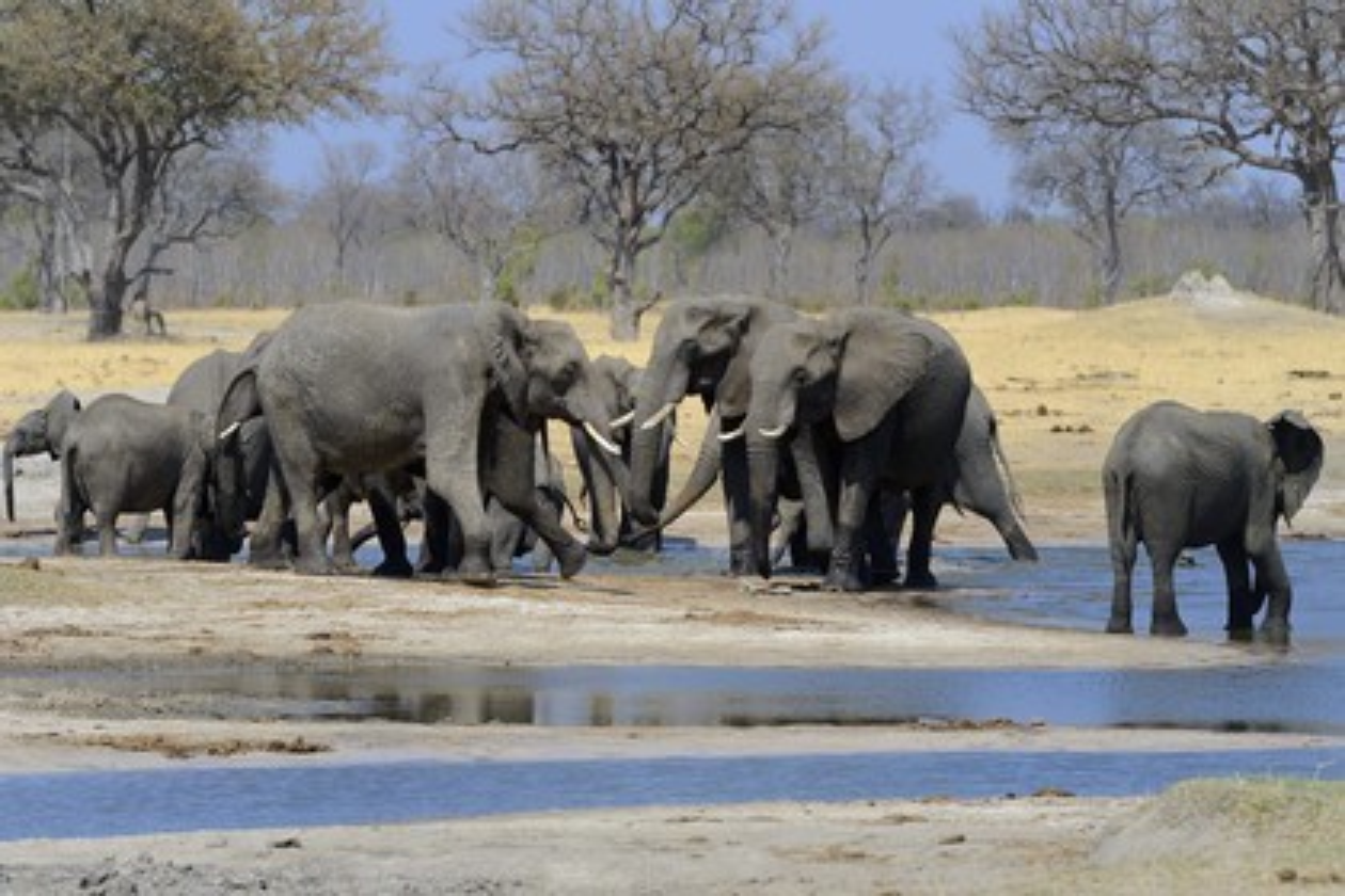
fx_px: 9713
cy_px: 448
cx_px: 672
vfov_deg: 5.3
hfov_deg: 7.9
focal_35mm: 260
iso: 400
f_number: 10
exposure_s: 1/800
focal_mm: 260
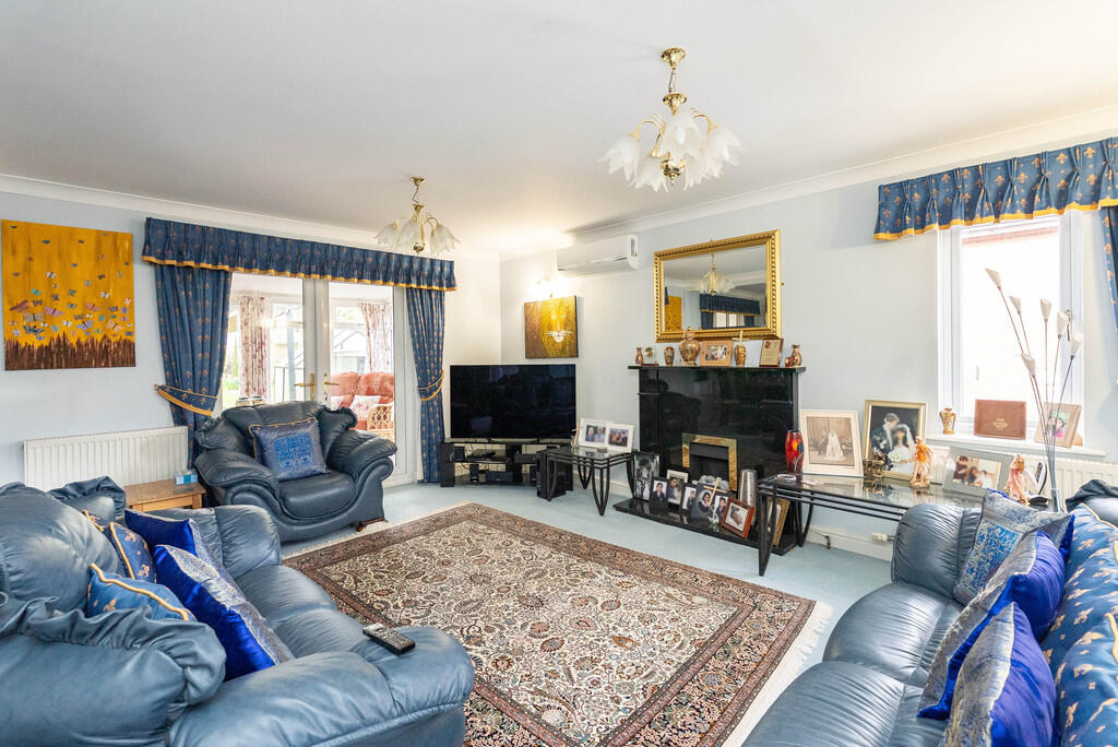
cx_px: 559
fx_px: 497
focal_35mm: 16
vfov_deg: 73.8
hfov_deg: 96.7
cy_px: 374
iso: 1000
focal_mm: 16
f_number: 7.1
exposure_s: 1/25
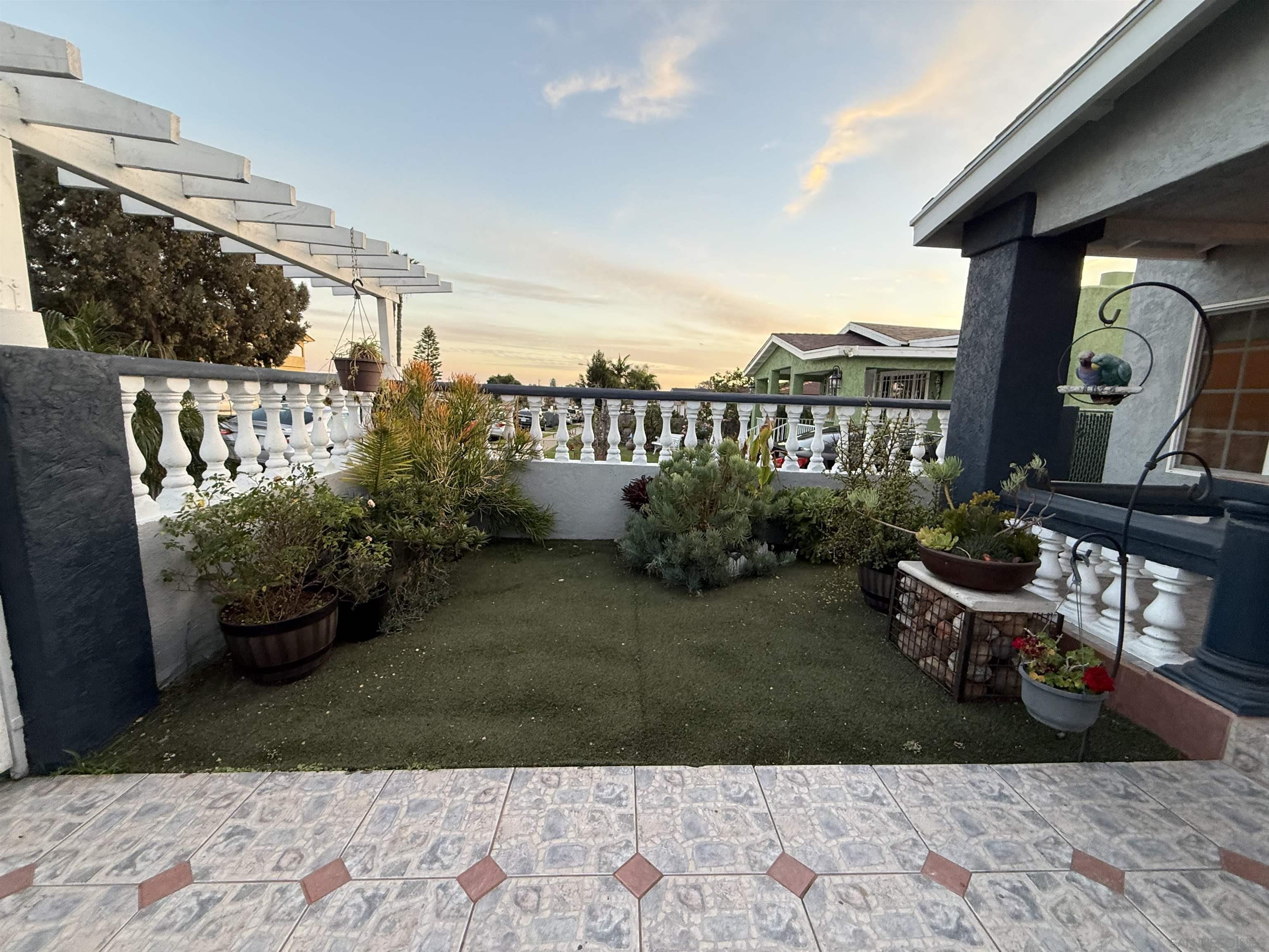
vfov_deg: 85.7
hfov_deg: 102.1
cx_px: 634
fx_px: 513
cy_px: 476
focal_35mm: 14
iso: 160
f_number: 2.2
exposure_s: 1/99
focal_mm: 2.22
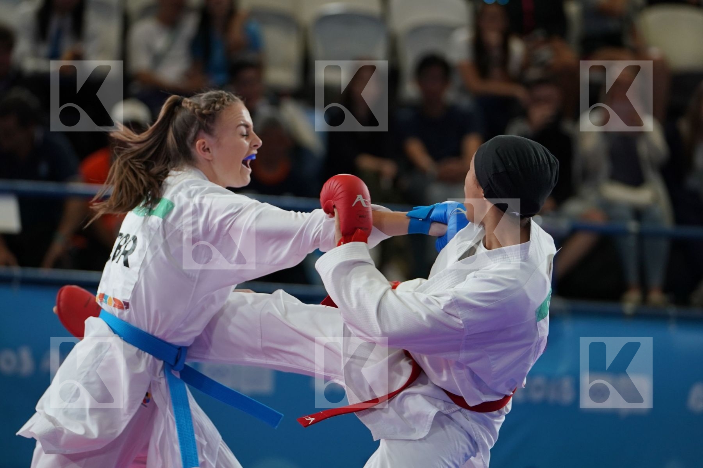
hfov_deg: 8.5
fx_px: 4745
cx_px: 352
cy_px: 234
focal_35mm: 243
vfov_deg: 5.7
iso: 1000
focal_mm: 162
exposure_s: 1/1000
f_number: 2.8
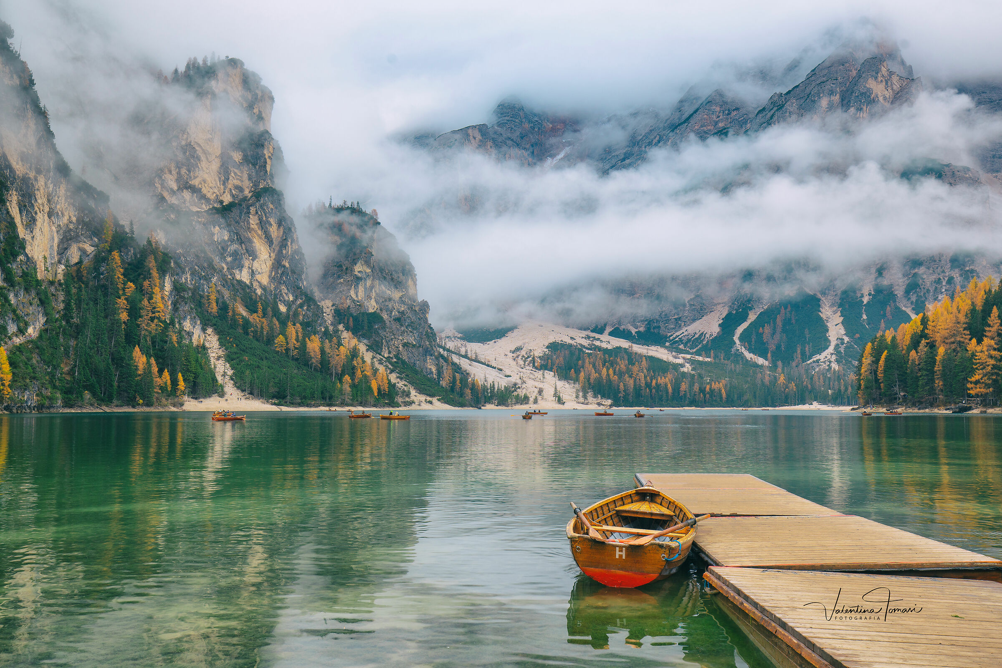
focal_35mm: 35
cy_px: 334
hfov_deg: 54.4
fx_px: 974
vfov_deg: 37.9
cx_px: 501
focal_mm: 35
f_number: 8
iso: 250
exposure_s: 1/30
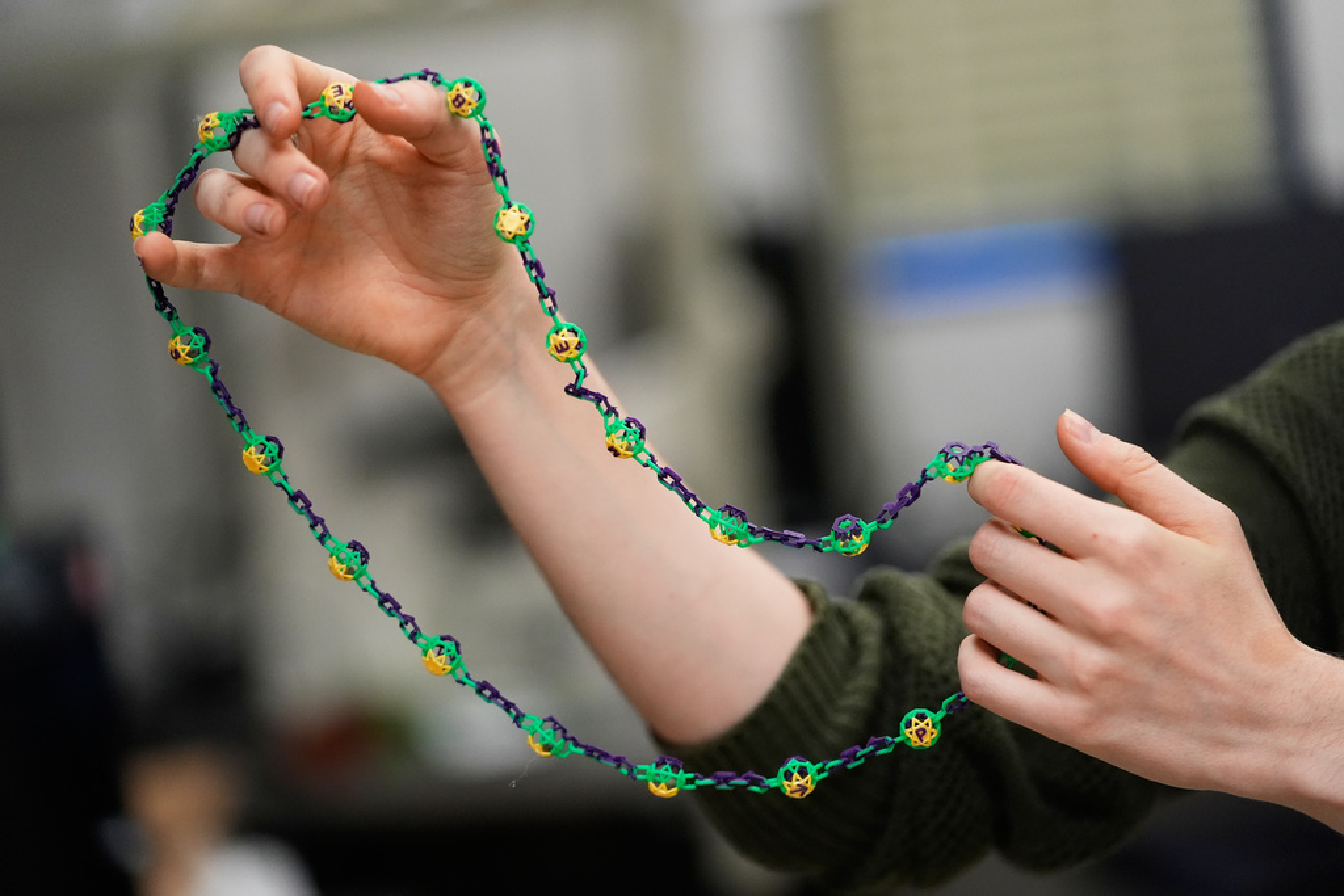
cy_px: 448
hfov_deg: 19.3
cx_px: 672
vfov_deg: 12.9
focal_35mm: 106
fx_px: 3958
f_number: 2.8
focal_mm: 106
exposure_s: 1/800
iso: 4000
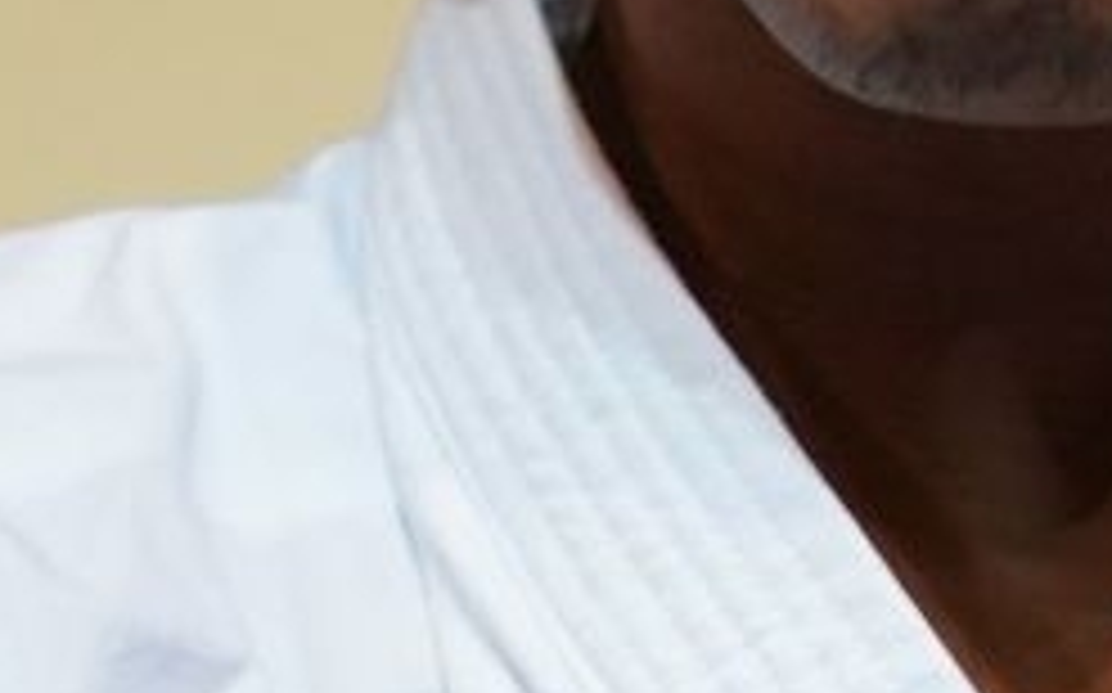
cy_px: 612
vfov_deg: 0.4
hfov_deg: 0.7
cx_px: 761
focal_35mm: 2971
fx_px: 89977
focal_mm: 400
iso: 2500
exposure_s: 1/500
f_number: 2.8
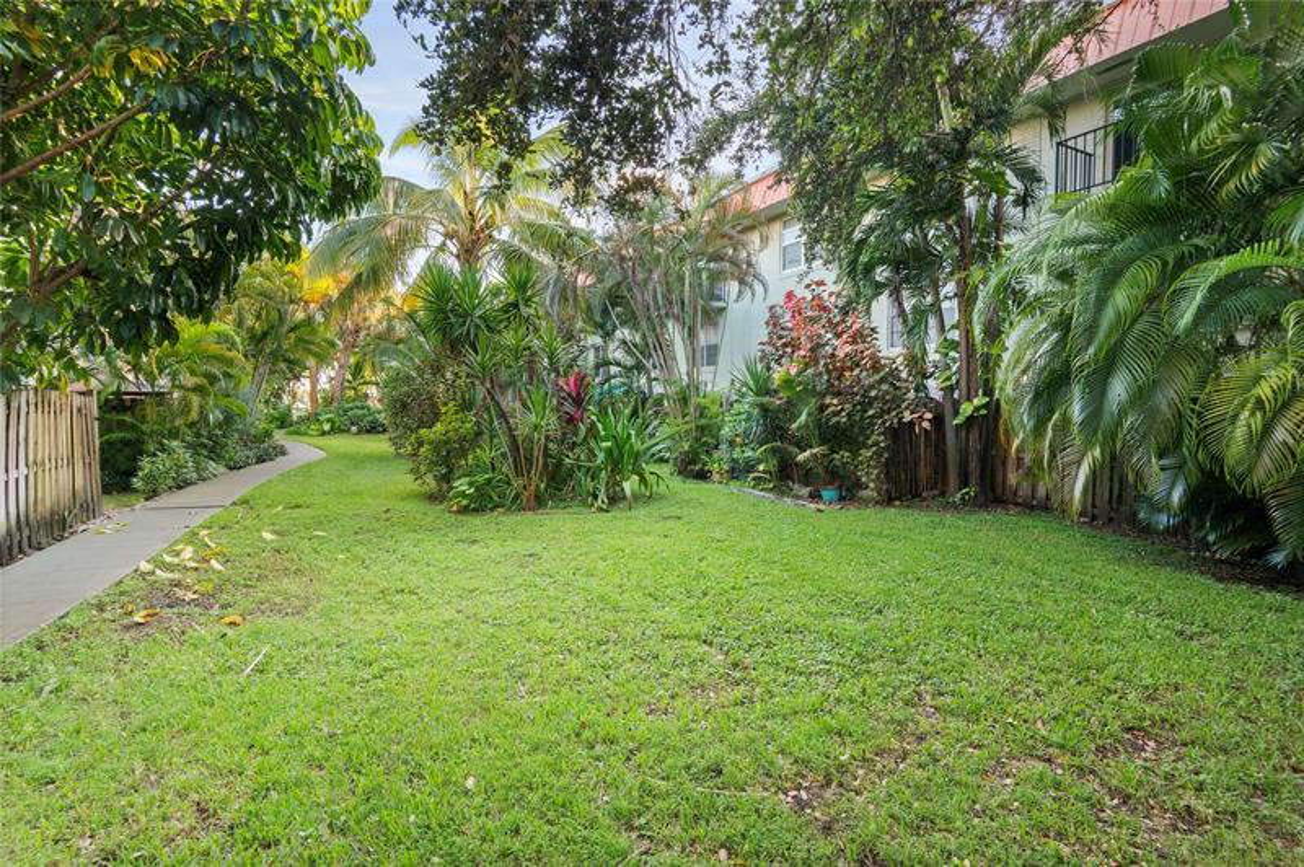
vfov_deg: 70.3
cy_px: 434
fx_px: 615
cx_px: 652
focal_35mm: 17
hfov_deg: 93.3
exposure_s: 1/25
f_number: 8
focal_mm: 17
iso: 1600
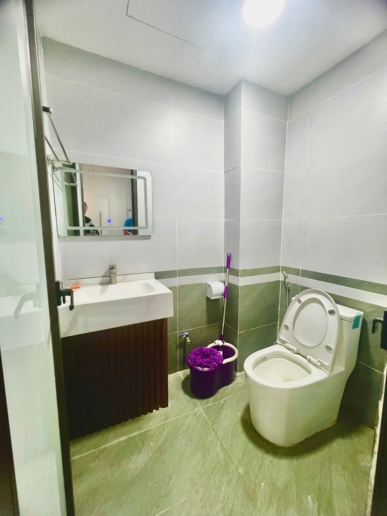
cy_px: 258
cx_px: 194
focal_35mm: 13
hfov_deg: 89.9
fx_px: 194
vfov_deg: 106.2
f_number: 1.8
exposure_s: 1/99
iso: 250
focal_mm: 1.57
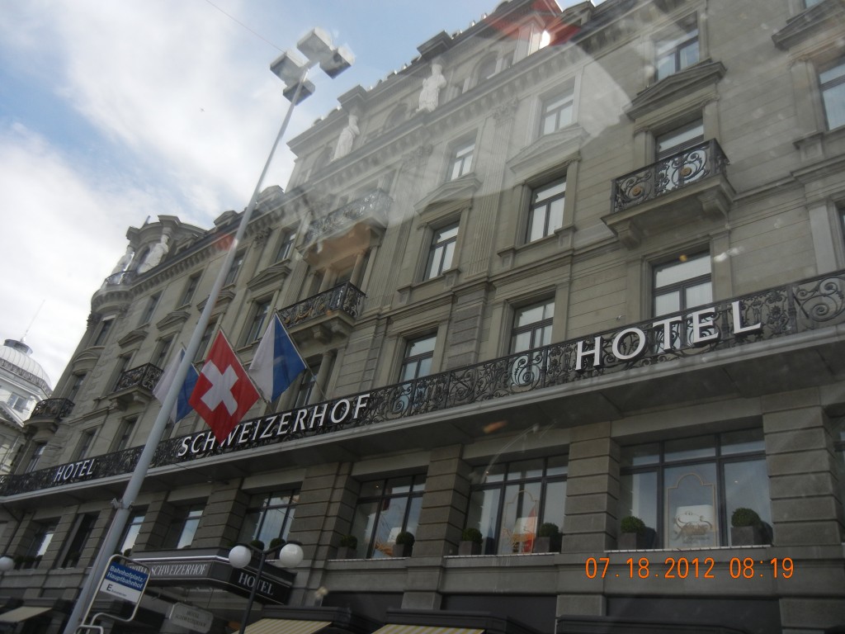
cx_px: 422
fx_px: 732
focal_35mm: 30
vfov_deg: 46.8
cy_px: 317
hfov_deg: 60.0
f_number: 3.5
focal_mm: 5.4
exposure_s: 1/967
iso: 160
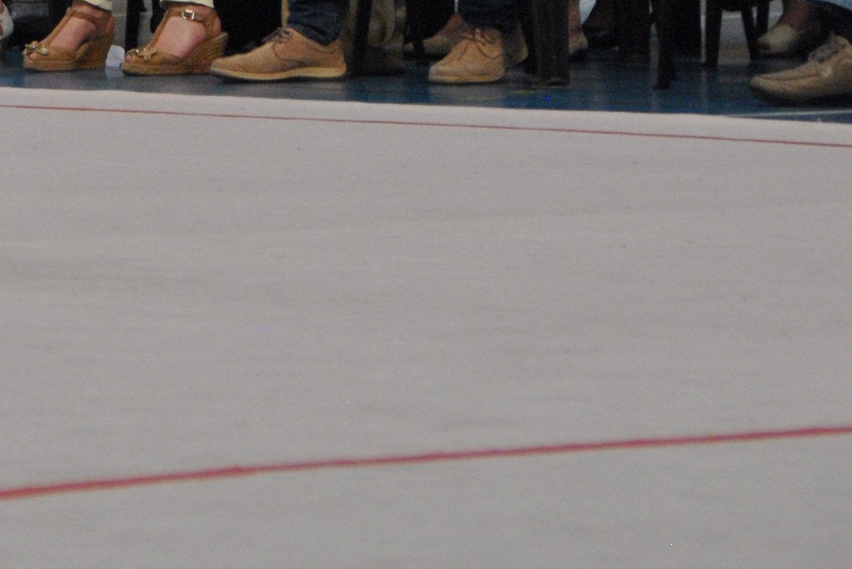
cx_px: -240
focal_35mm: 278
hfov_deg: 7.3
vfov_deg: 4.9
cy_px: -264
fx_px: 6580
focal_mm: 62
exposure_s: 1/250
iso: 800
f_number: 5
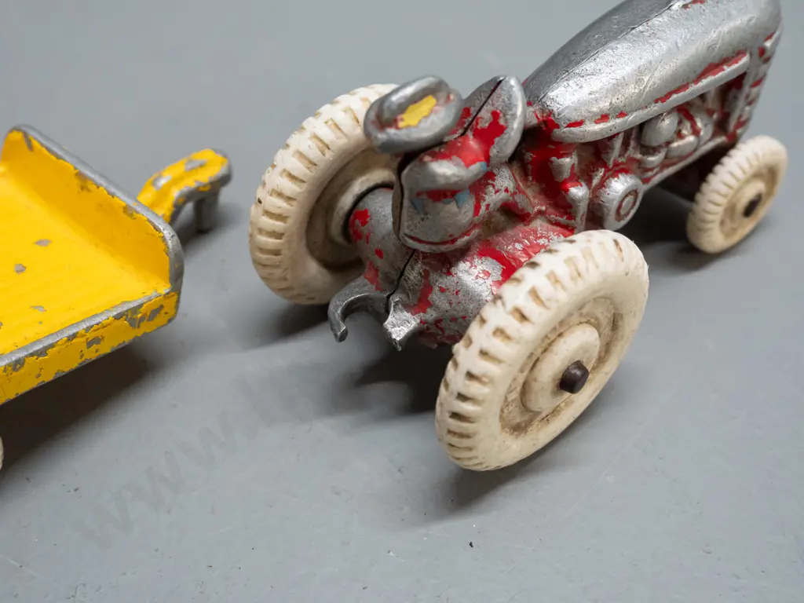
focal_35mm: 48
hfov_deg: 39.7
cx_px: 402
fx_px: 1115
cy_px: 302
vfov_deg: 30.3
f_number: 5.6
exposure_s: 1/125
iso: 3200
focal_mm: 24
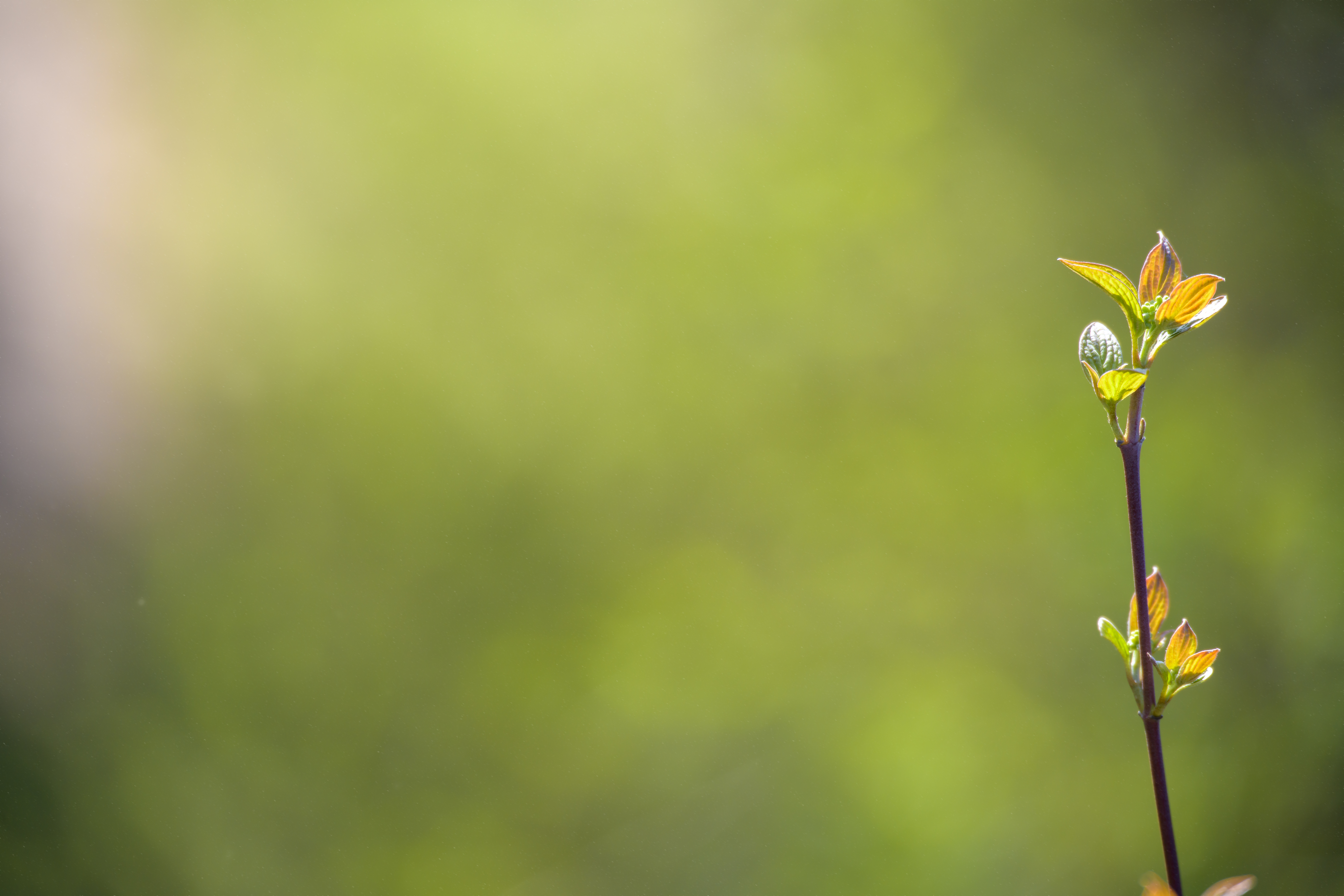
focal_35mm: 340
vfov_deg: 4.0
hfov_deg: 6.1
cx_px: 672
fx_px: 12692
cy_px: 448
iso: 100
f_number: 6.3
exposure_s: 1/200
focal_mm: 340
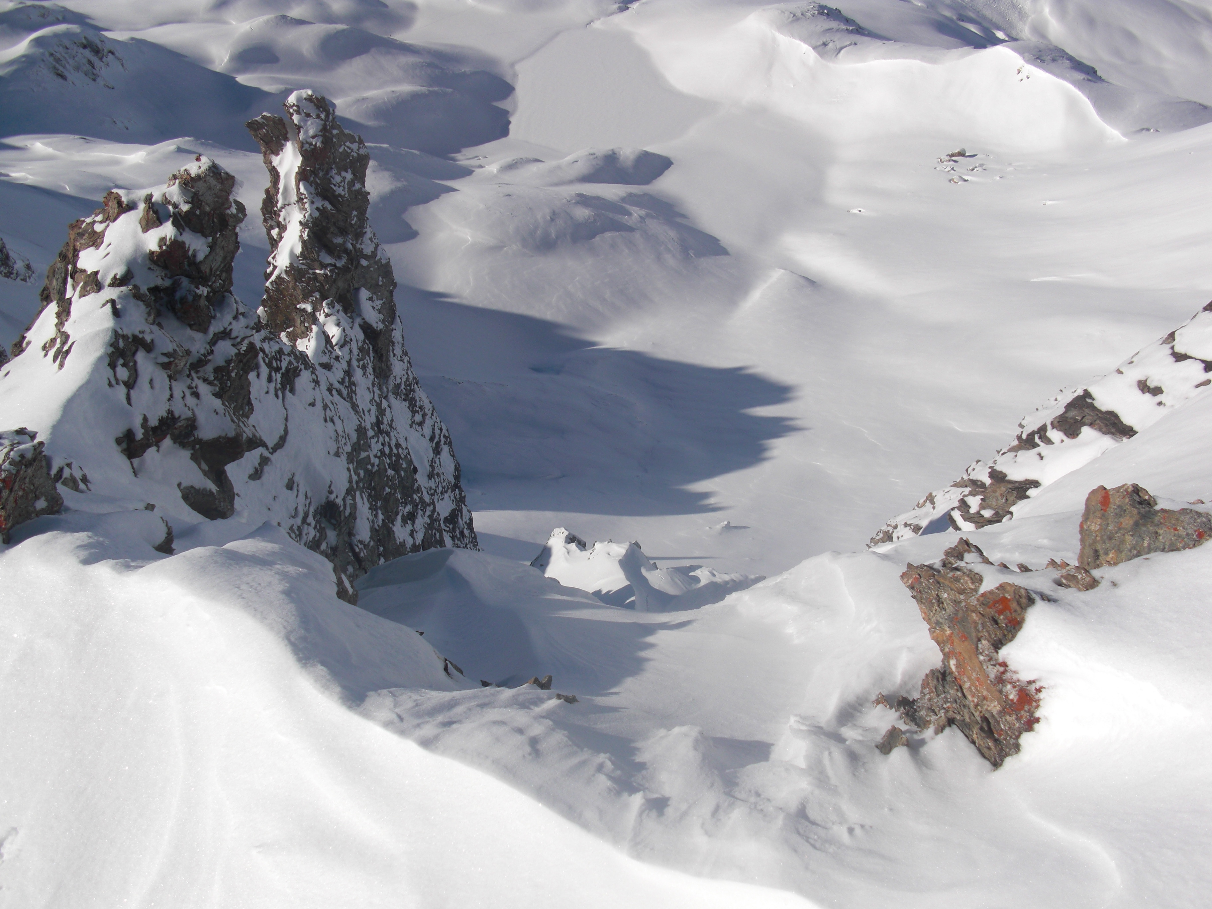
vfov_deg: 39.7
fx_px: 1260
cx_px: 606
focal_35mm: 36
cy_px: 454
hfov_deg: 51.4
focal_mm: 6.3
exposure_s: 1/400
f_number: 7.9
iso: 50
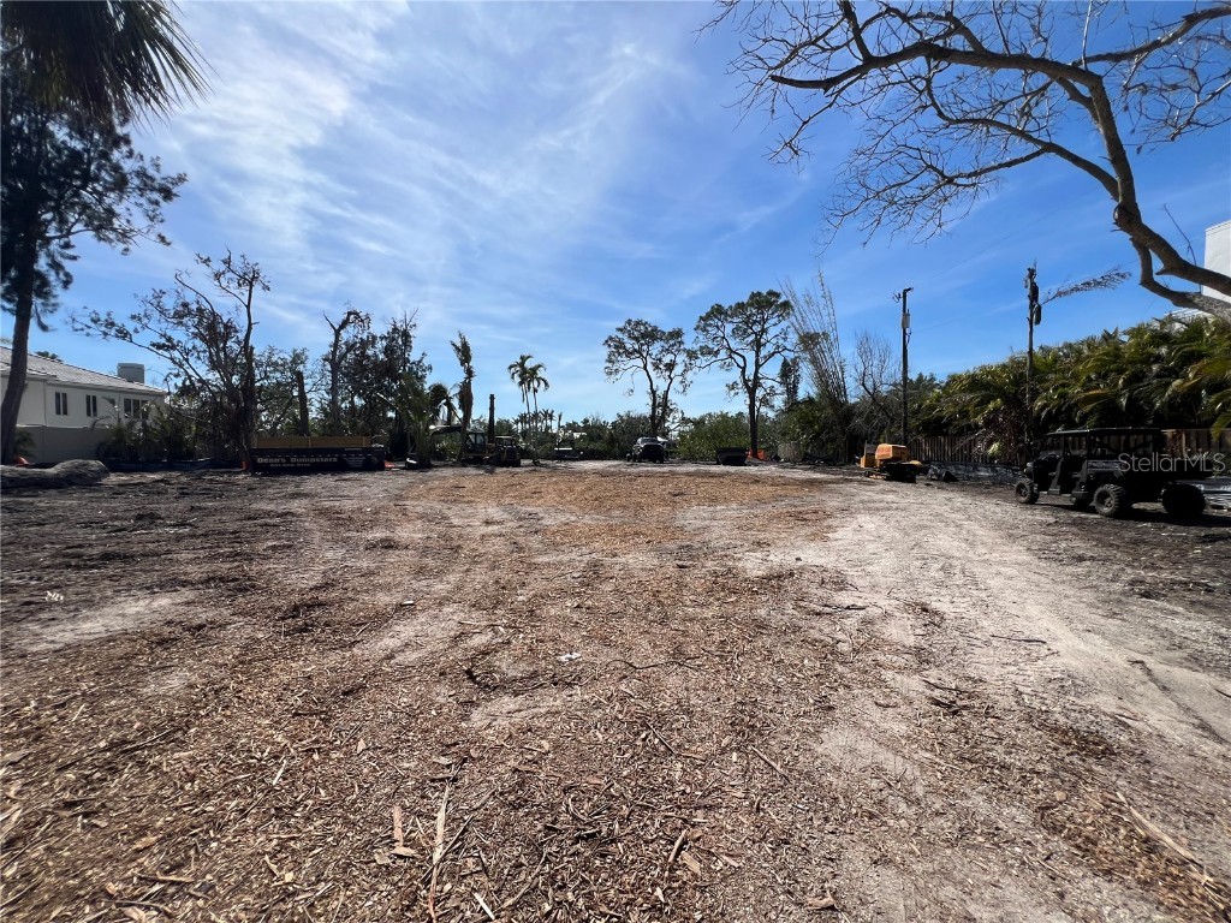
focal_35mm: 13
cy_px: 462
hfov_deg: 106.2
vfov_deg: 89.9
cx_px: 616
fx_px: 462
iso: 32
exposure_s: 1/2801
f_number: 1.8
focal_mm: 1.57
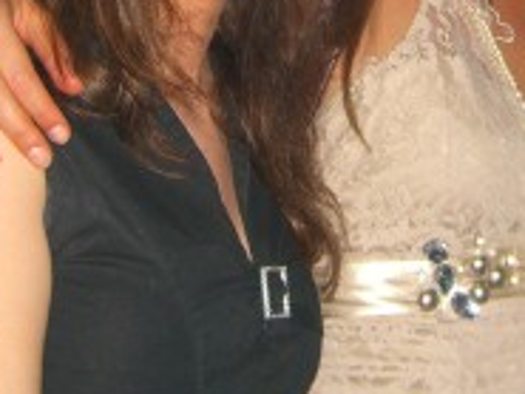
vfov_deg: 11.8
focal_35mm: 123
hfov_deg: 15.9
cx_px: 400
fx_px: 1867
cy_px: -62
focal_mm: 7.9
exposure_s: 1/60
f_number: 2.8
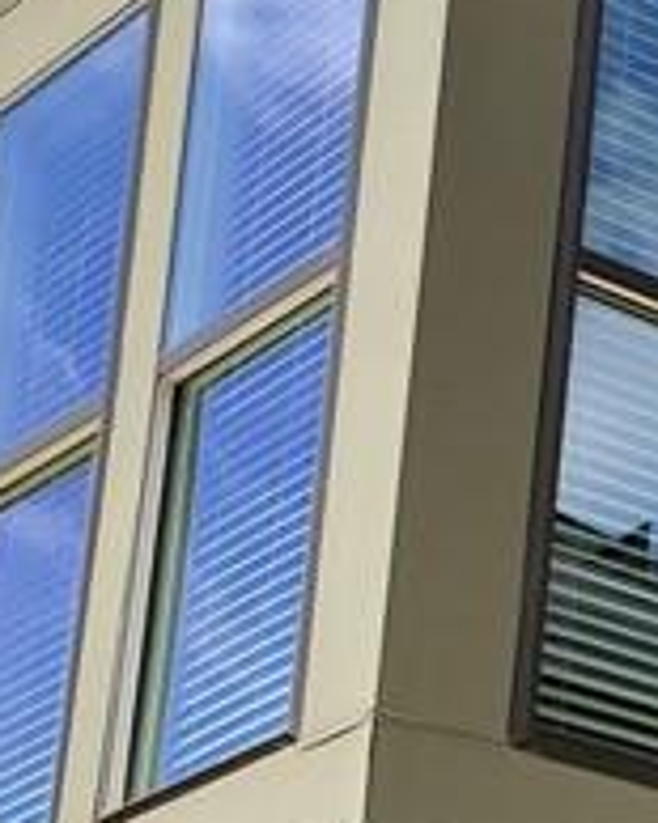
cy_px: 1192
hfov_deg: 9.6
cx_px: 1817
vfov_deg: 13.6
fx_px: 3265
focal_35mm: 134
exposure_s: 1/873
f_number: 2.4
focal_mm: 4.3
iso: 50
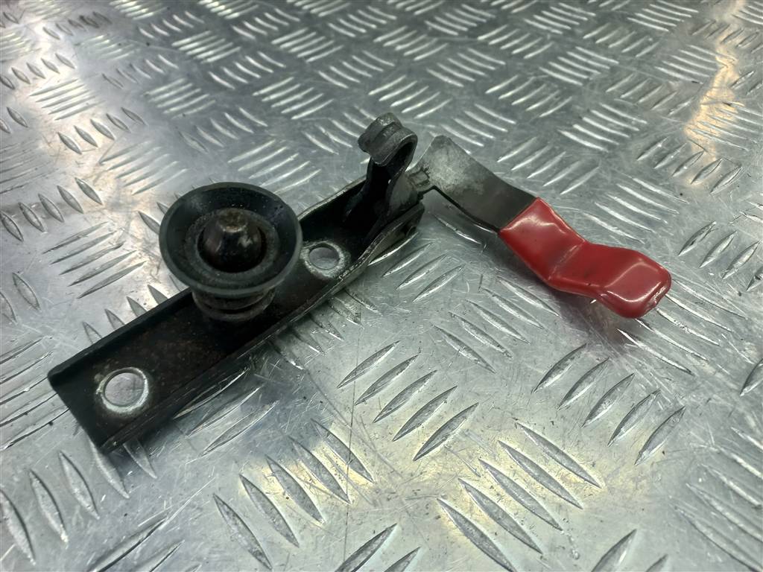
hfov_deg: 69.4
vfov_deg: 54.9
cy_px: 286
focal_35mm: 25
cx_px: 382
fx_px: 551
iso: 50
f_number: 1.8
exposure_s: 1/50
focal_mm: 4.6
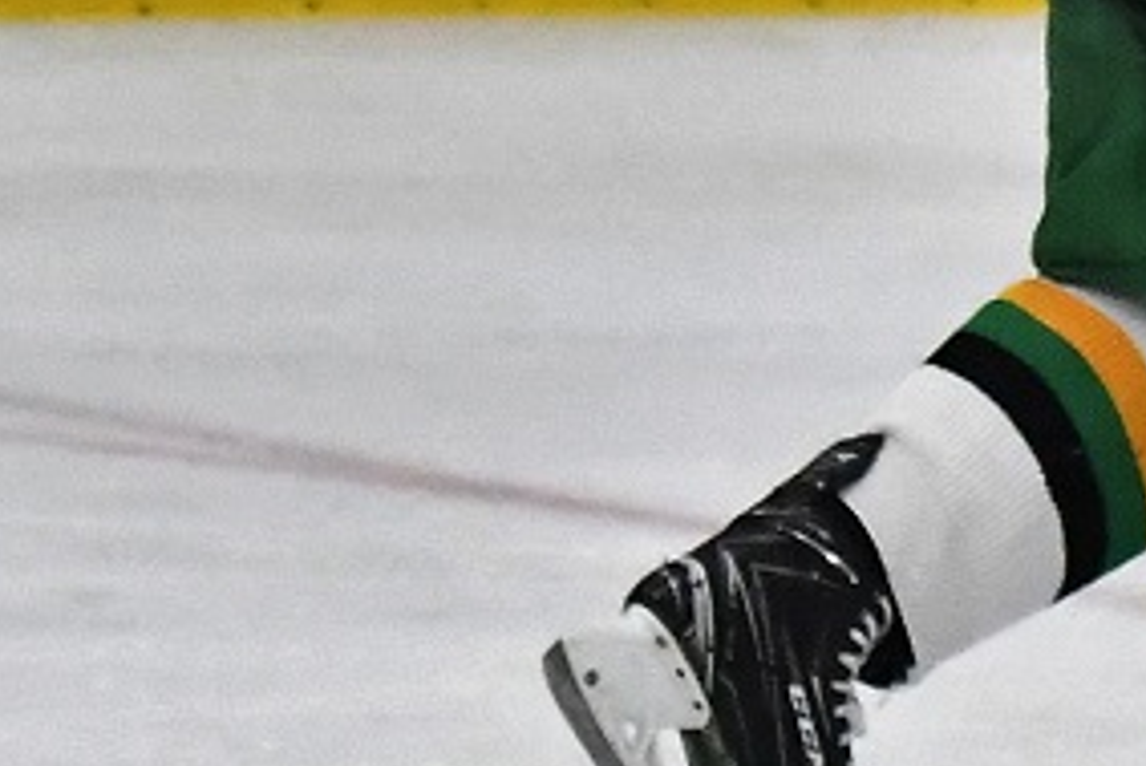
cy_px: -45
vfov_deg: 3.1
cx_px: 1901
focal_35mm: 442
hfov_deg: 4.6
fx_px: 14076
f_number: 2.8
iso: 6400
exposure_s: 1/1000
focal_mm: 75
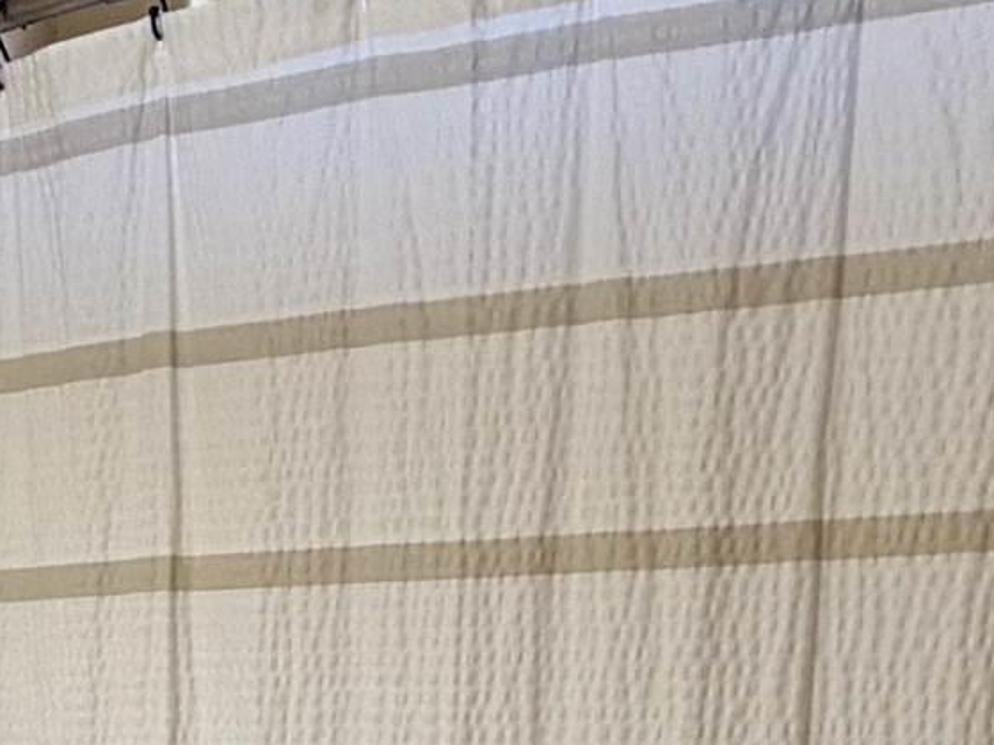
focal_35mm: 77
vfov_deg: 17.1
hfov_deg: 23.0
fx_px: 2211
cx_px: -233
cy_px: 1150
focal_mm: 2.22
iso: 160
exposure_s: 1/60
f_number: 2.2
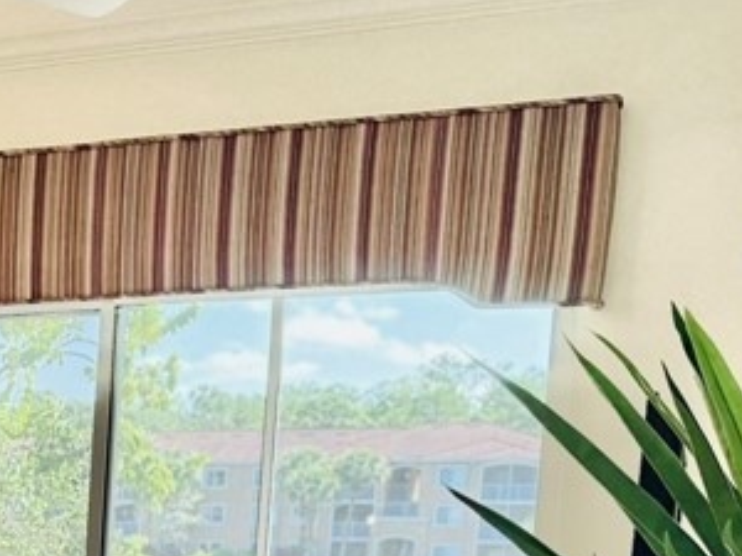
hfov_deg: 20.3
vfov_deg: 16.7
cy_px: 786
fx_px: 1758
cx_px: -381
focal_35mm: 82
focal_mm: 6.76
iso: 160
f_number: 1.78
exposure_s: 1/234
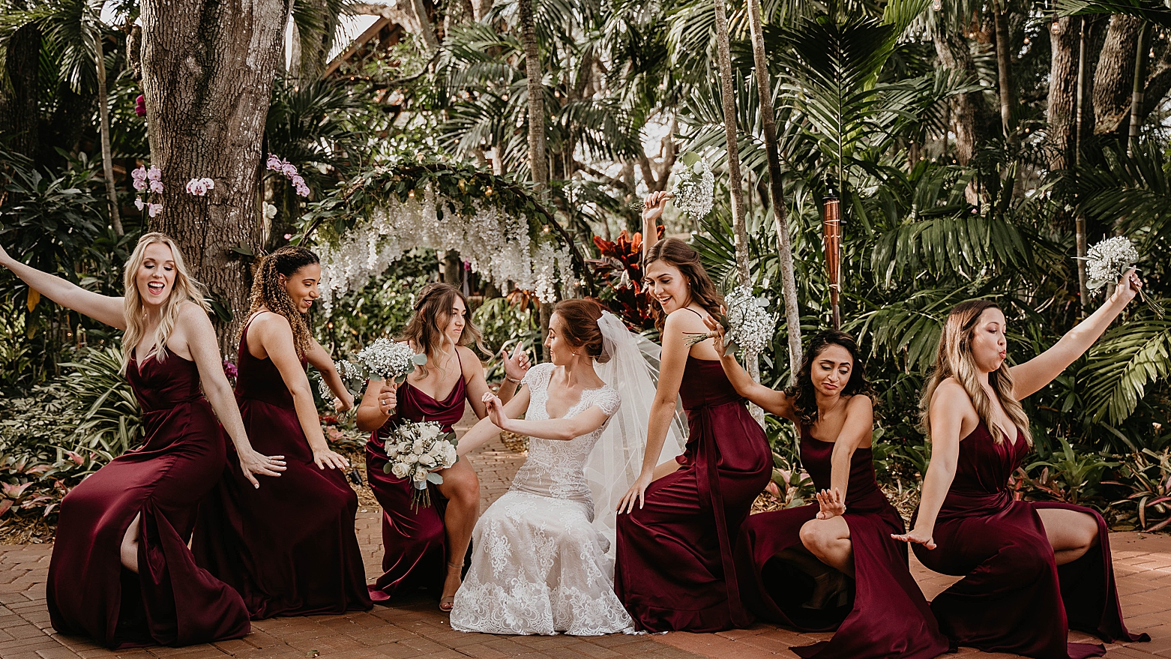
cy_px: 270
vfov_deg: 27.1
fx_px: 1366
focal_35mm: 44
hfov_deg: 46.4
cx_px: 574
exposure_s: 1/500
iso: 320
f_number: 2.8
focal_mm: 41
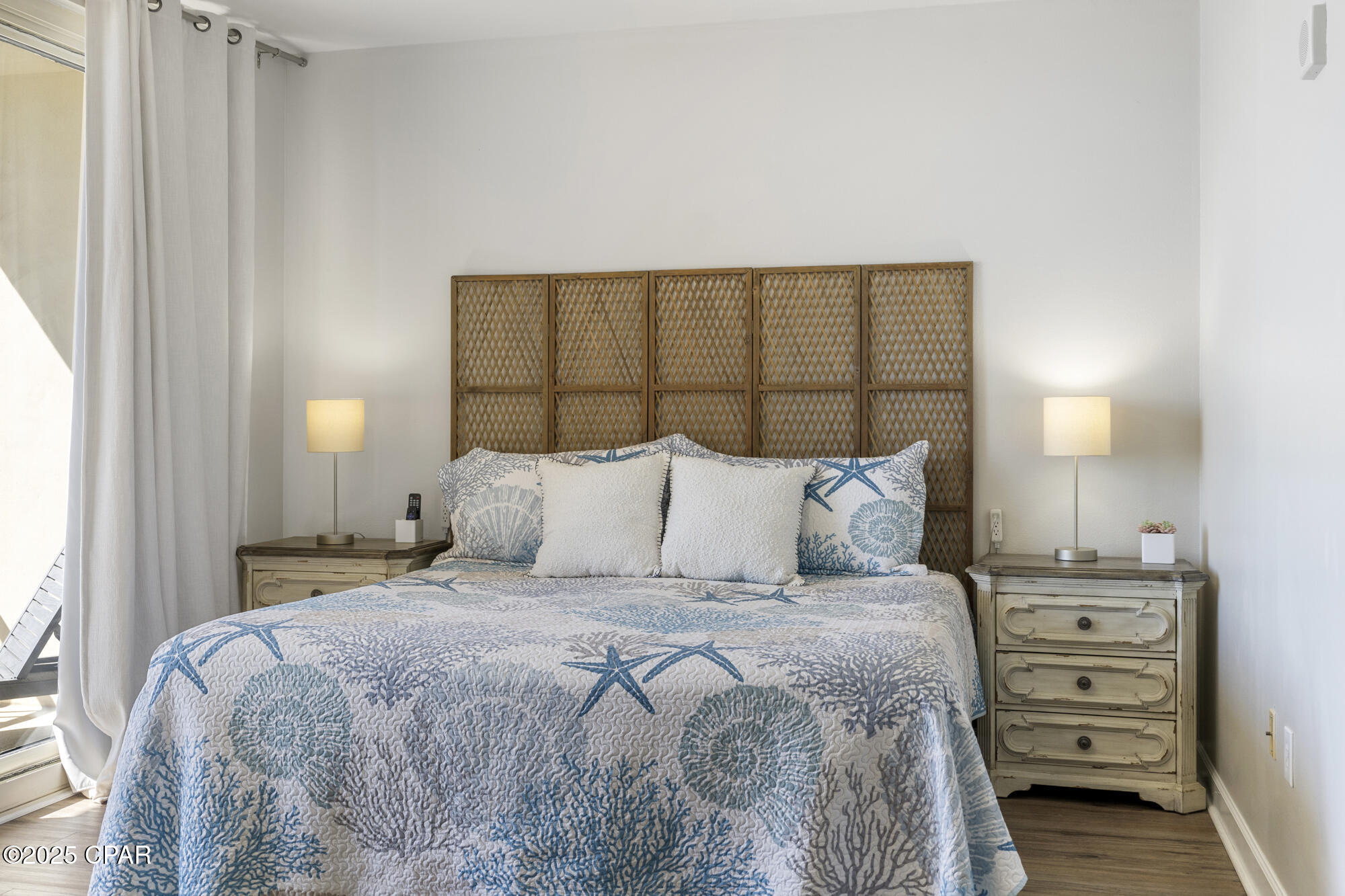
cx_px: 672
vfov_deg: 38.4
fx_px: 1289
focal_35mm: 34
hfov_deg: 55.1
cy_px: 448
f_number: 4
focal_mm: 34.5
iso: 320
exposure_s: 1/30
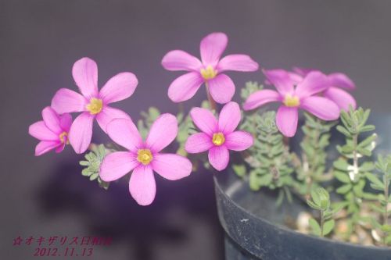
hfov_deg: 15.2
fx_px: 1466
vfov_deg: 10.2
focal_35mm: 135
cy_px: 130
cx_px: 196
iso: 200
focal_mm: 90
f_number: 5.6
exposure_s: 1/125
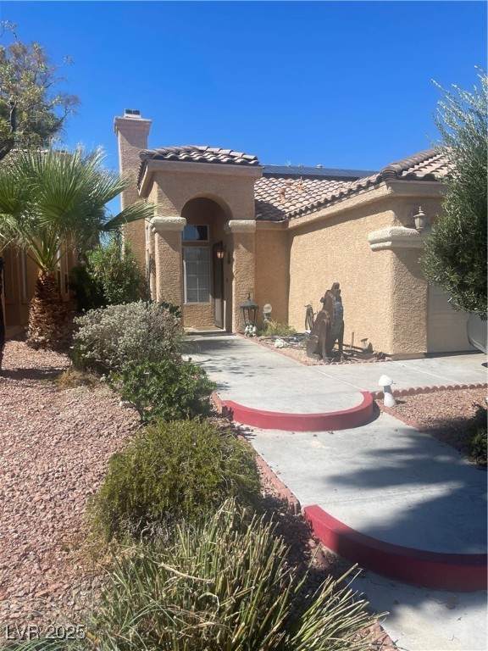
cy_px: 326
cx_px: 244
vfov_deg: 69.4
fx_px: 470
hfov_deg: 54.9
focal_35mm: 25
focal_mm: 5.1
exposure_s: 1/4202
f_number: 1.6
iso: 32
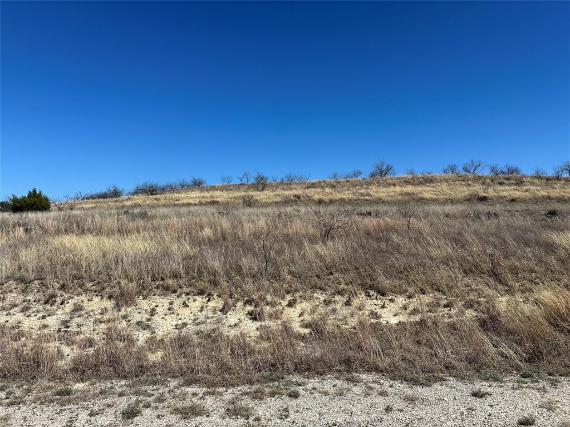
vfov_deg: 56.8
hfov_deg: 71.6
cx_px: 285
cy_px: 214
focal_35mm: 24
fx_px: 395
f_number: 1.78
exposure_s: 1/7042
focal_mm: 6.86
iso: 80
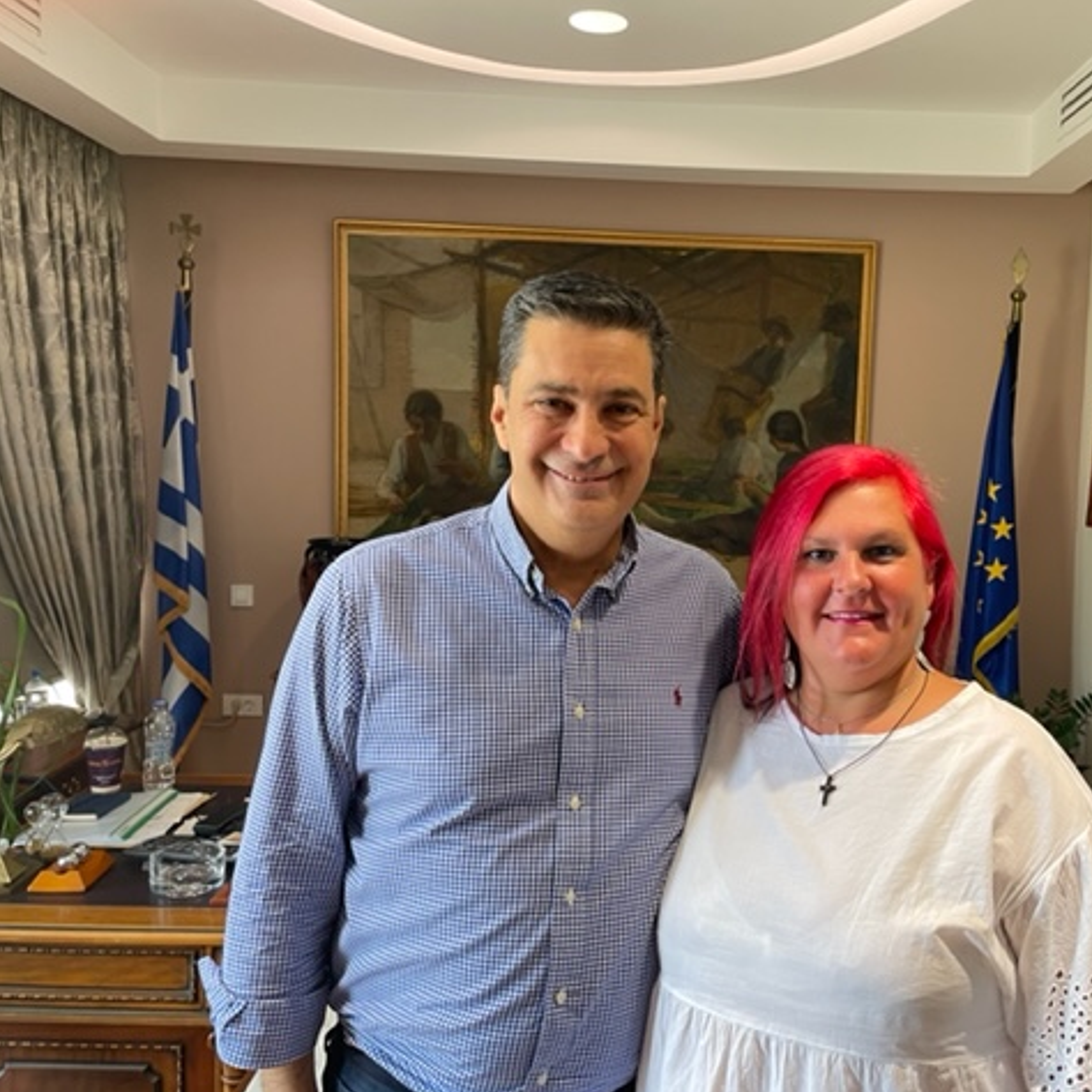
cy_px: 551
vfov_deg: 52.5
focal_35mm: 31
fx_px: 1106
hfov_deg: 51.7
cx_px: 719
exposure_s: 1/50
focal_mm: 4.2
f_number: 1.6
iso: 80
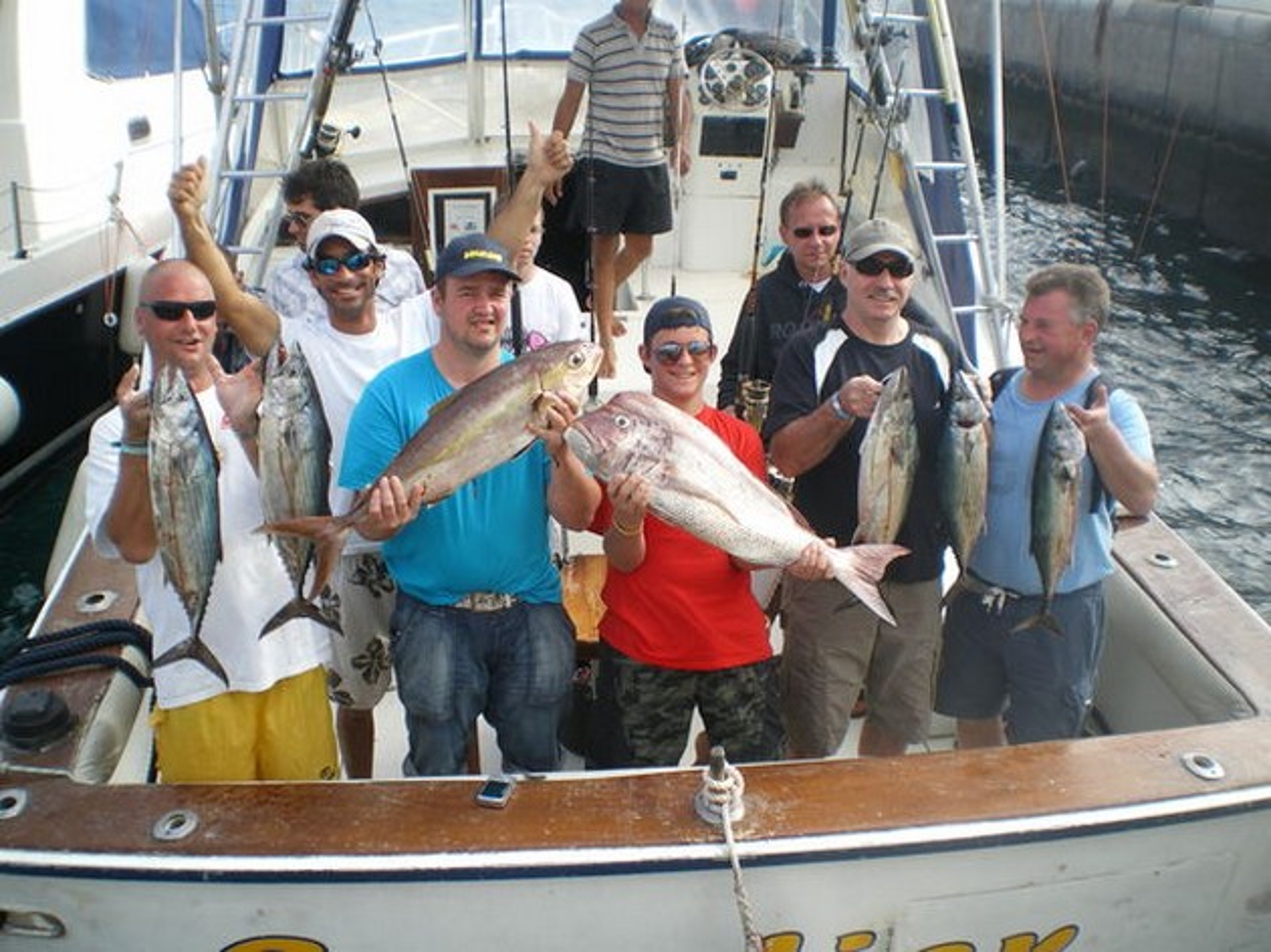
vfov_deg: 39.6
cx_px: 636
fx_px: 1321
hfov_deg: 51.4
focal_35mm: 36
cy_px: 476
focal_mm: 6.3
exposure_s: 1/125
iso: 50
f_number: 4.6
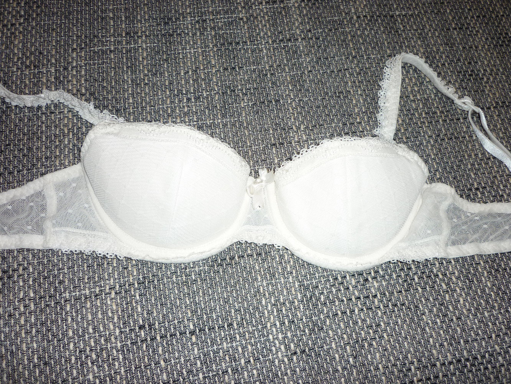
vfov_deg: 43.0
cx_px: 256
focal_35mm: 33
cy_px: 192
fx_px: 487
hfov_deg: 55.3
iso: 100
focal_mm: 5.5
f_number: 2.8
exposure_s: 1/30
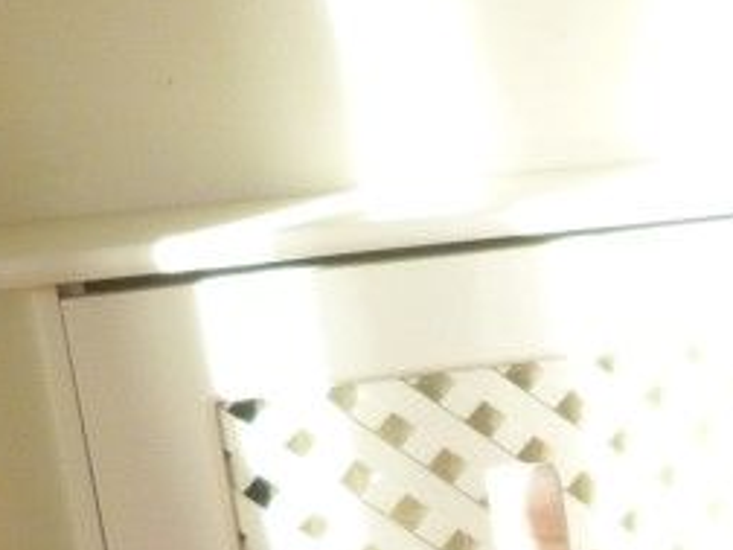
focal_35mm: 143
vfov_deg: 10.2
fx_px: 3028
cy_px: 631
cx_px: 1777
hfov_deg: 11.4
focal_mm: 4.5
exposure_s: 1/60
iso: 125
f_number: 2.8
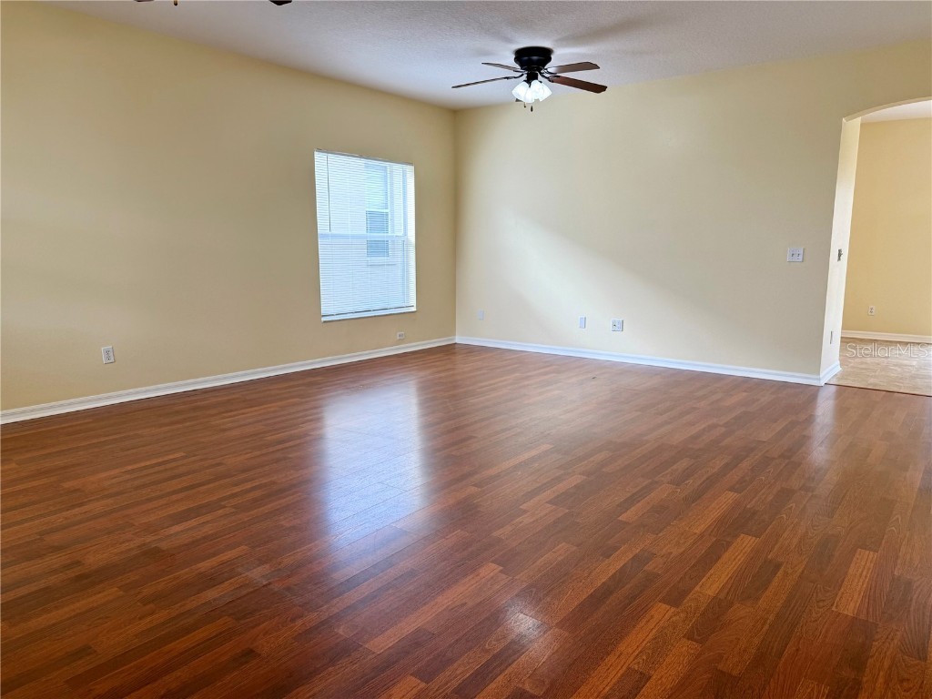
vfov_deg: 56.8
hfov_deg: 71.6
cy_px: 350
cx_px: 466
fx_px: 646
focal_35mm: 24
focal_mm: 6.76
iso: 64
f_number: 1.78
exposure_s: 1/145
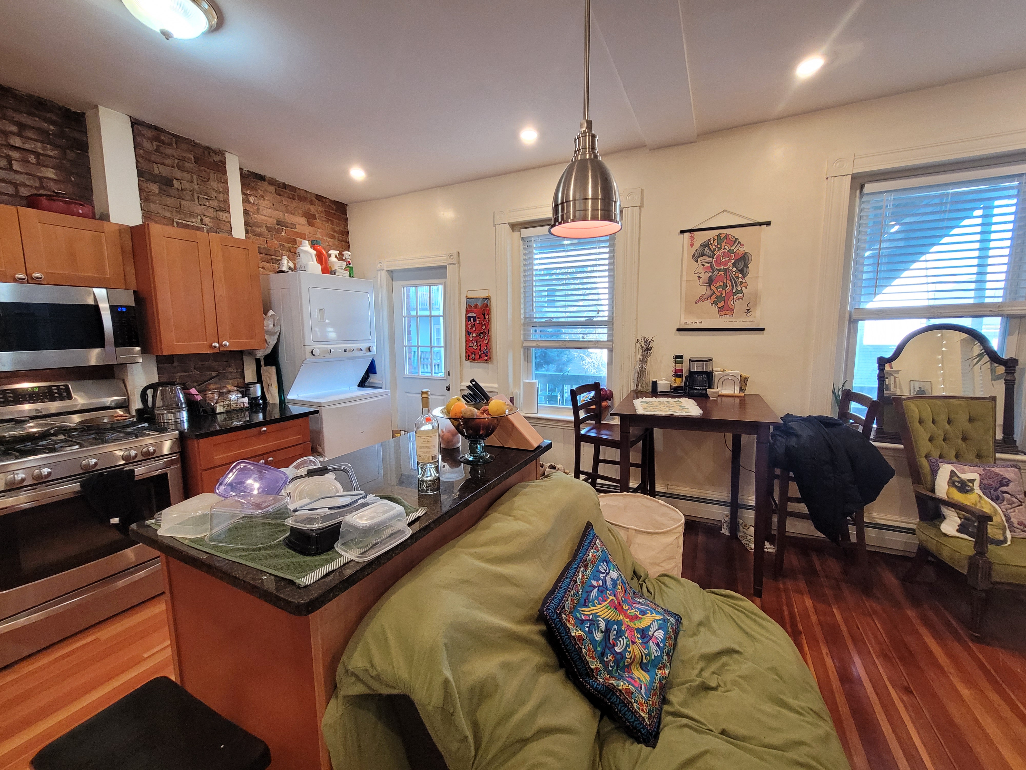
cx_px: 513
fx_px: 385
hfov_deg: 106.2
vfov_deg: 89.9
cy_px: 385
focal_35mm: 13
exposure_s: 1/59
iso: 320
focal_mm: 1.74
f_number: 2.2
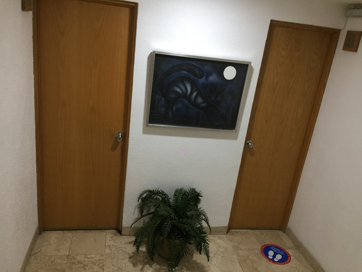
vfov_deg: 48.2
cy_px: 136
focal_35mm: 29
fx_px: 303
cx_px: 181
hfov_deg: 61.7
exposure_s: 1/30
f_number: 2.2
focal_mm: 4.15
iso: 125
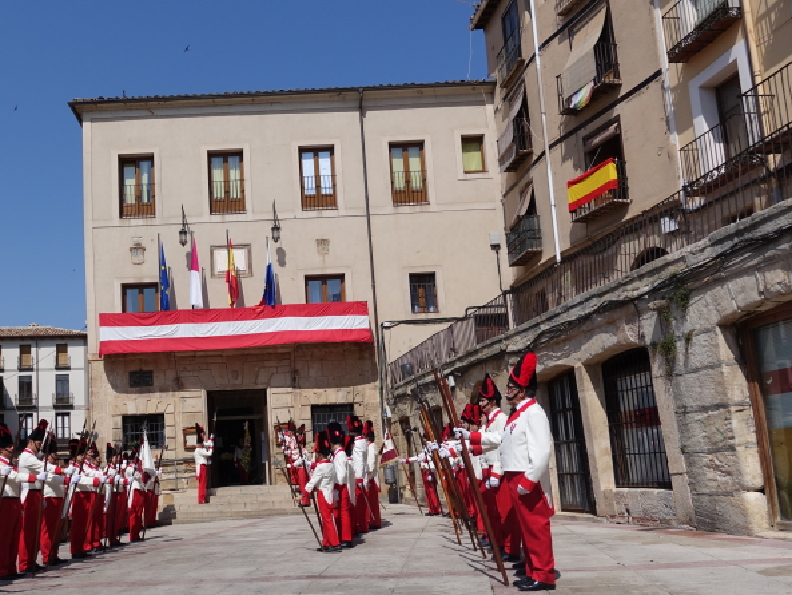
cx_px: 211
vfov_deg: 40.6
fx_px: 801
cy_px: 348
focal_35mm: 35
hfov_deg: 50.7
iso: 125
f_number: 4
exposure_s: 1/250
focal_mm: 8.8
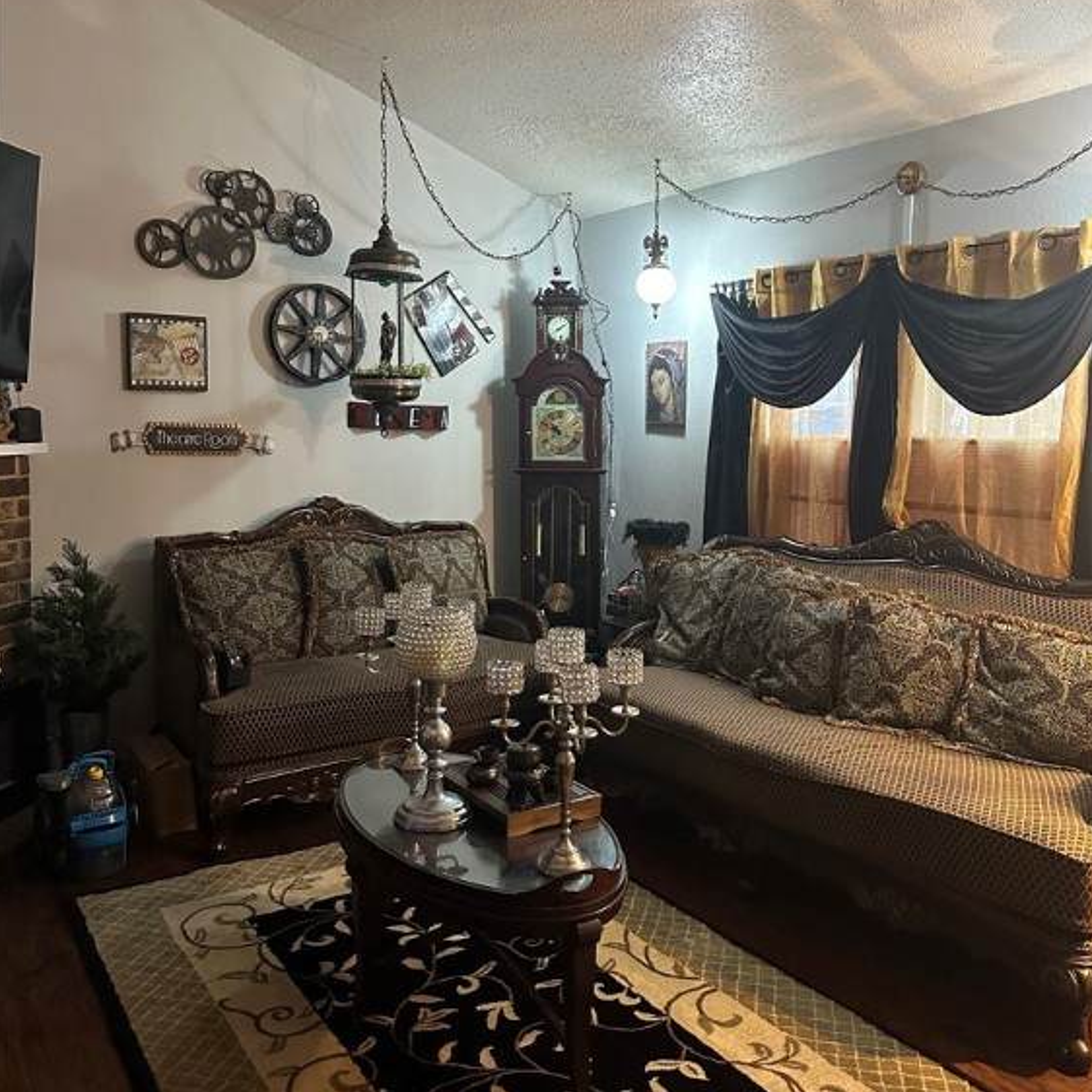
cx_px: 552
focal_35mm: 29
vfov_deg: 55.4
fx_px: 1035
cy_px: 472
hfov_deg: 55.6
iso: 800
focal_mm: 6.86
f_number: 1.78
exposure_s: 1/40
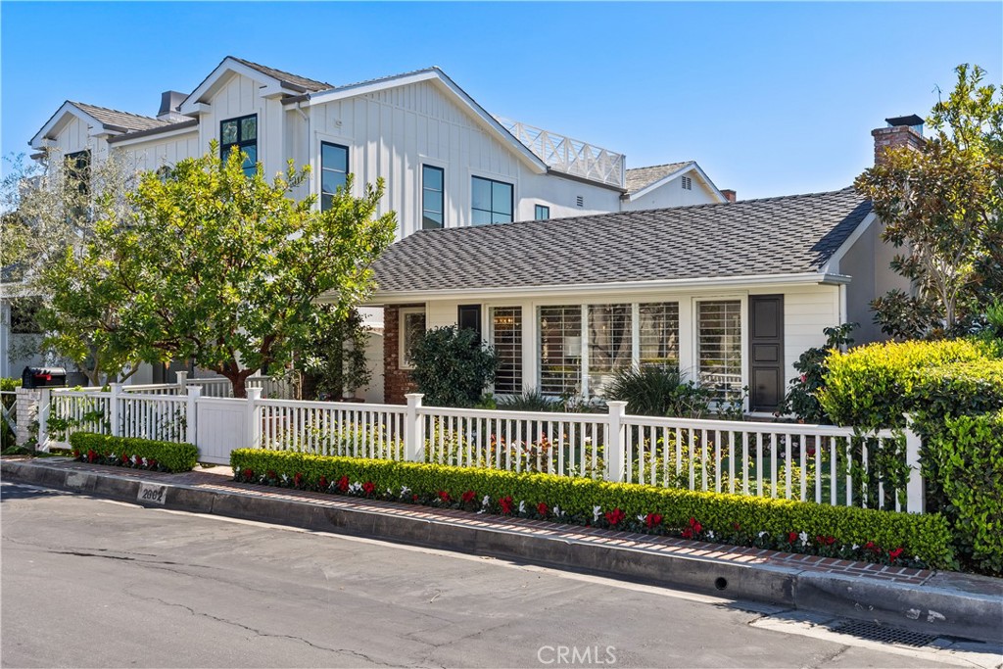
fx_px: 975
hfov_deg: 54.4
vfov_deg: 37.9
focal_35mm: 35
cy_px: 334
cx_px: 502
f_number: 9
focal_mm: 35
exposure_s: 1/200
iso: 640
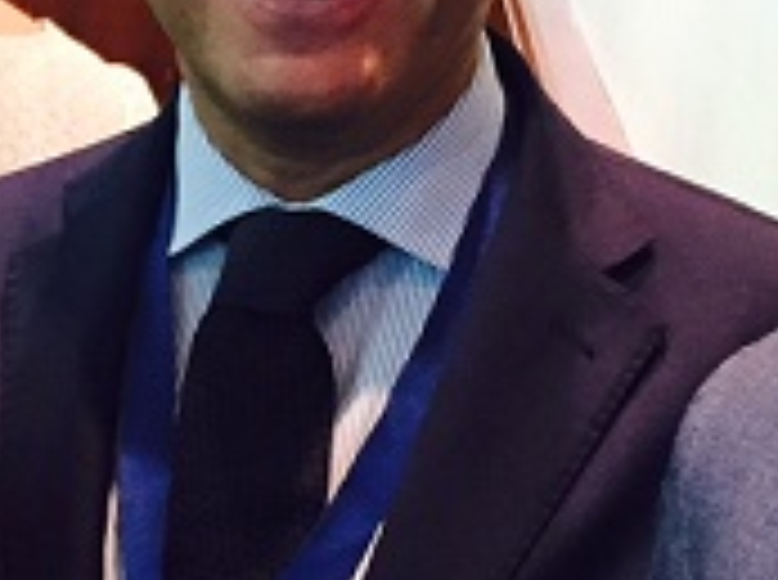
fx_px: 2893
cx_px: 112
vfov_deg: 11.4
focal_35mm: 129
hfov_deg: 15.2
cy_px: 238
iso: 160
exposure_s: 1/30
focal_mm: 4.15
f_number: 2.2
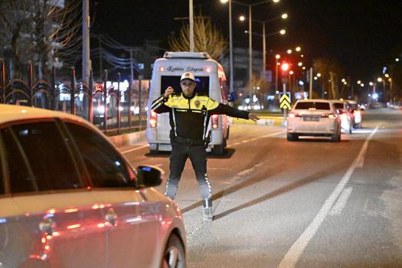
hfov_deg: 17.1
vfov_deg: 11.4
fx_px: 1340
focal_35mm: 120
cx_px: 201
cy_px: 134
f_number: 4.5
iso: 25600
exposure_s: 1/160
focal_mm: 120
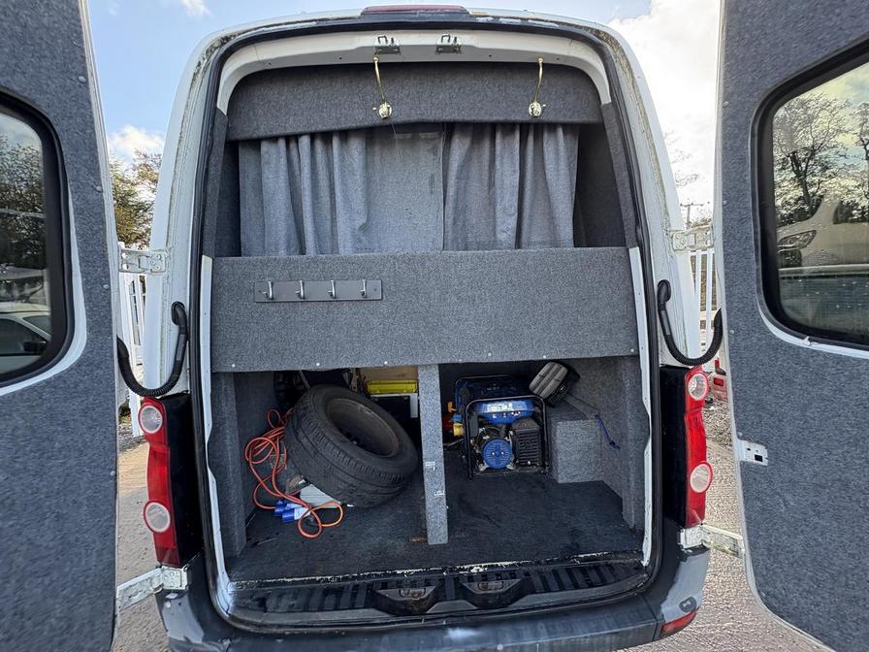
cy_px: 326
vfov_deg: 85.7
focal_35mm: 14
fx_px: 351
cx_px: 434
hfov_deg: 102.1
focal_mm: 2.22
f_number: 2.2
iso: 100
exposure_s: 1/99
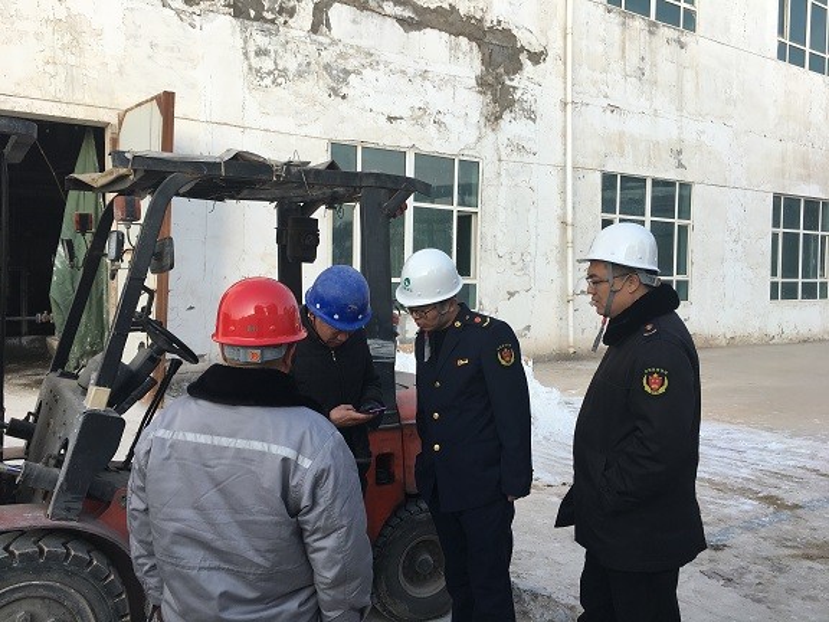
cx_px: 414
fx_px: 695
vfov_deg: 48.2
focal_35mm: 29
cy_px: 311
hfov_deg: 61.7
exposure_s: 1/487
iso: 25
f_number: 2.2
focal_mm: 4.15
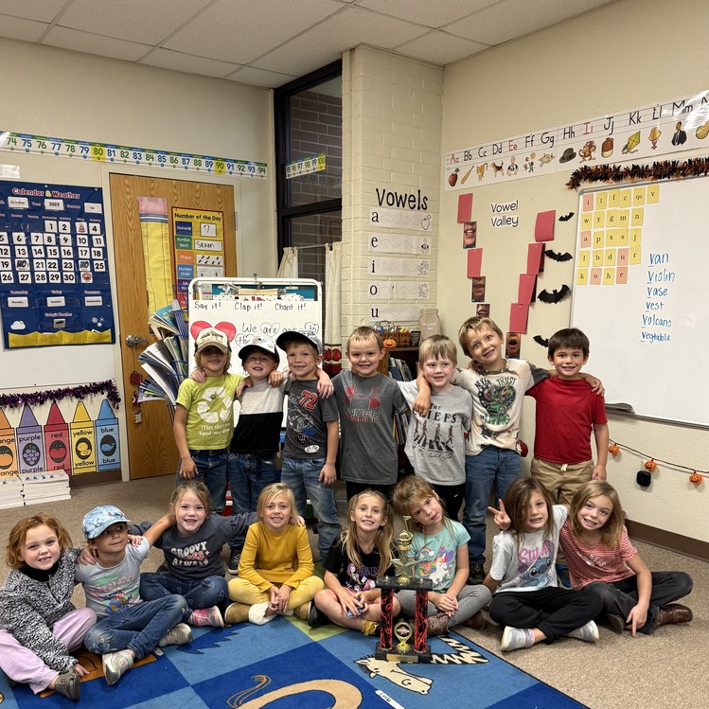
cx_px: 350
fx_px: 672
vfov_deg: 55.2
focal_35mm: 29
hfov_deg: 55.6
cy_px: 431
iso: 250
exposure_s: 1/60
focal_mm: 6.76
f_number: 1.78
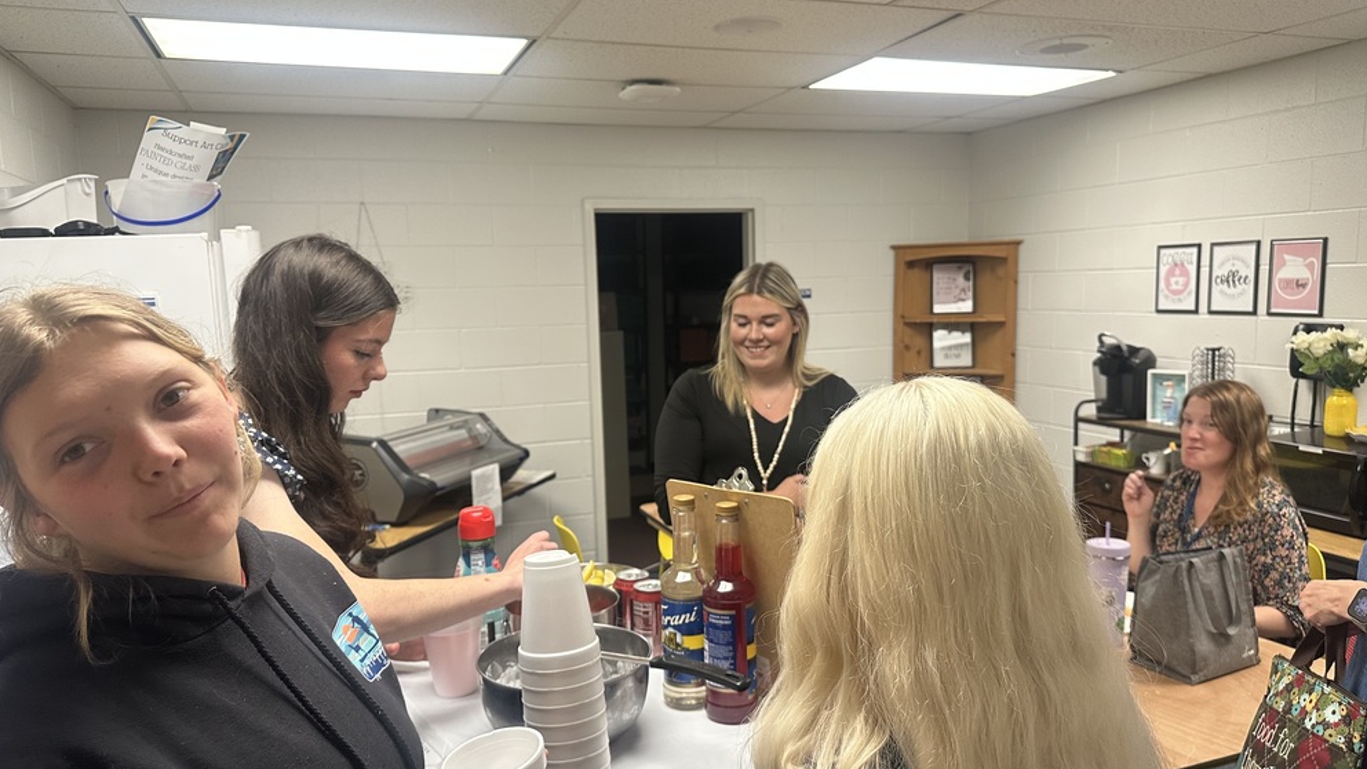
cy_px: 415
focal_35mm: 27
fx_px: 979
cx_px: 682
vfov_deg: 42.9
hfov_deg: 69.9
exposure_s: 1/120
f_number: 1.78
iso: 200
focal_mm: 6.86
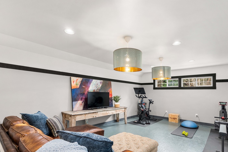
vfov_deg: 69.9
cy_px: 89
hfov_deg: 92.9
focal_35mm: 17
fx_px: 108
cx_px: 127
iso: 1000
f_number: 6.3
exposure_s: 1/60
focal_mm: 14
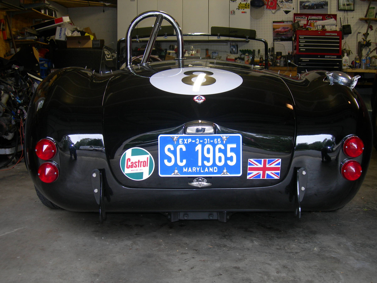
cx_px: 188
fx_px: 414
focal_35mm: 38
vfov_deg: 37.7
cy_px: 142
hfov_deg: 49.0
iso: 50
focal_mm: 7.8
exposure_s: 1/30
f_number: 2.8
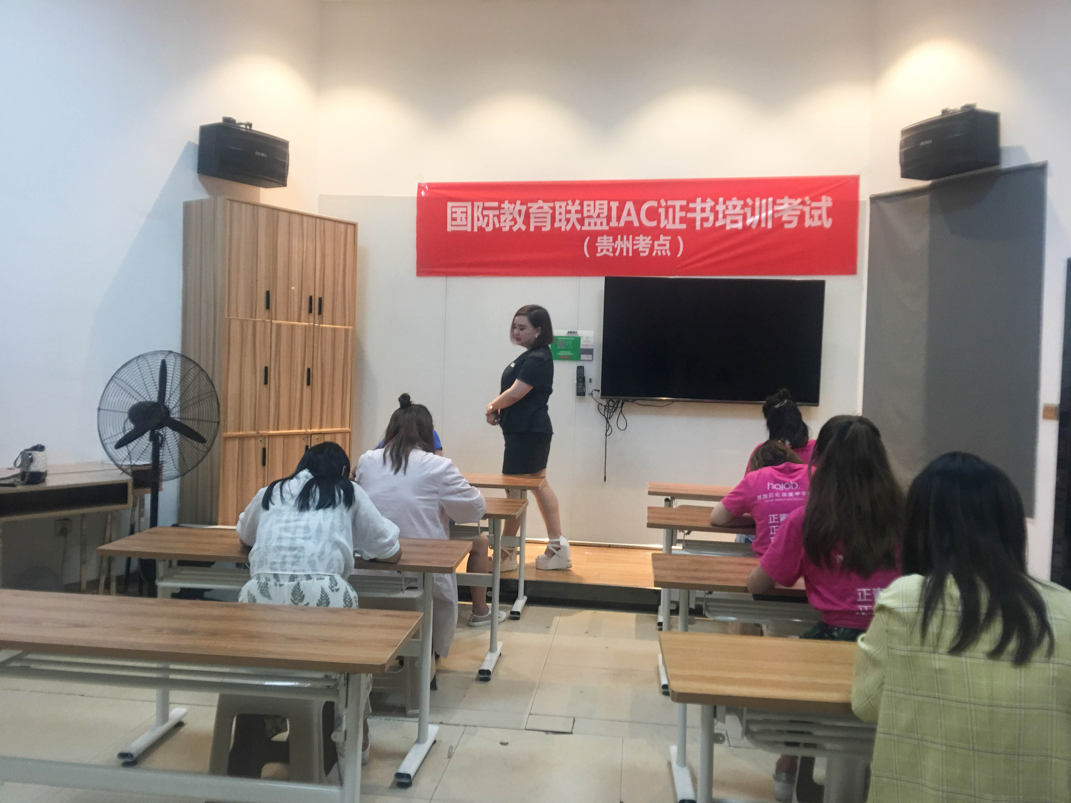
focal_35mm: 29
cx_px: 536
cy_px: 402
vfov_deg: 48.2
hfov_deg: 61.7
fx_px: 897
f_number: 2.2
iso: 64
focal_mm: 4.15
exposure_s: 1/17
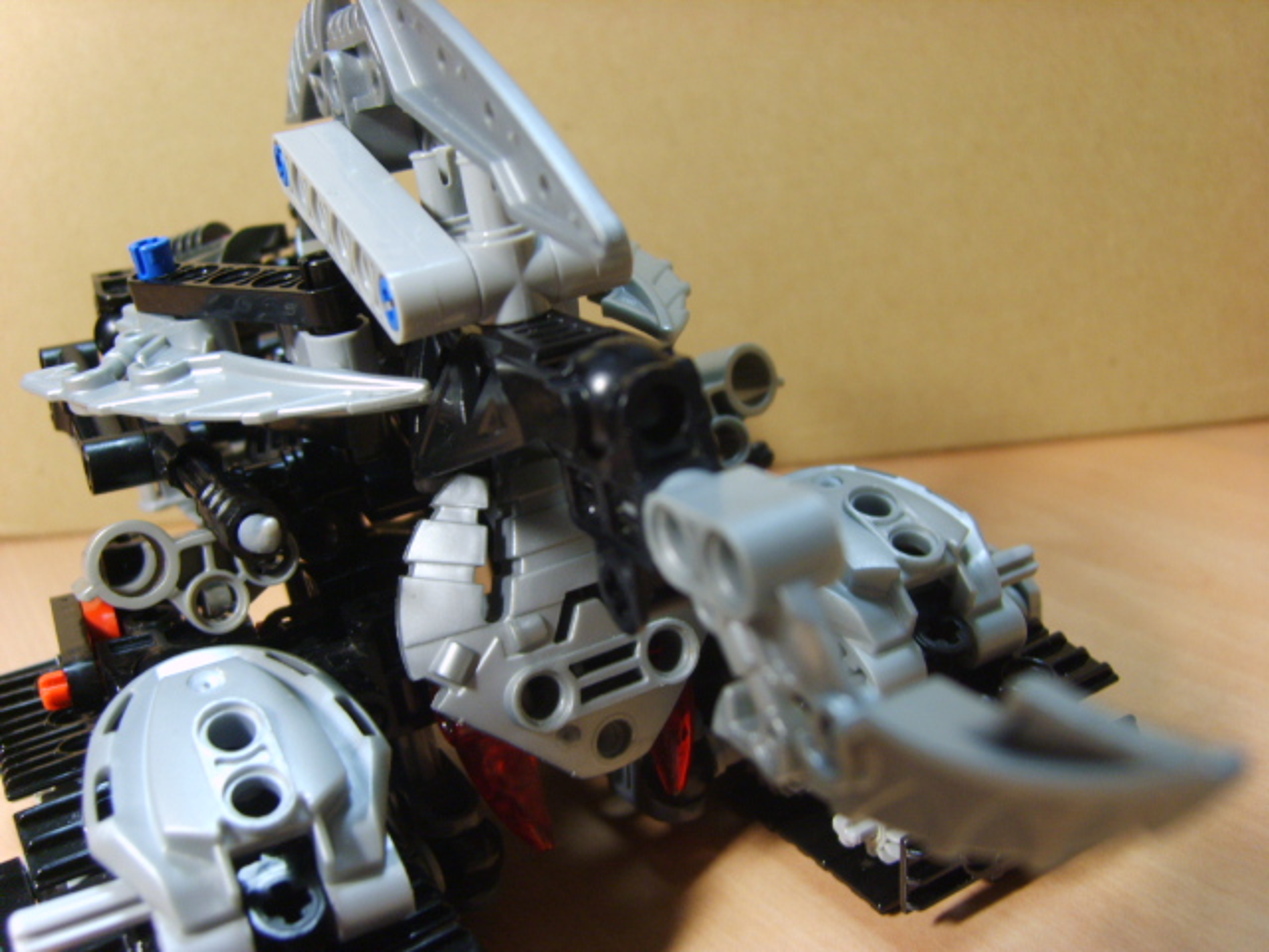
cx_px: 634
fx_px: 1283
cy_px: 476
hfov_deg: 52.6
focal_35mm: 35
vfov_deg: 40.7
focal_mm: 7.4
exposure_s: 1/8
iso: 123
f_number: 2.8
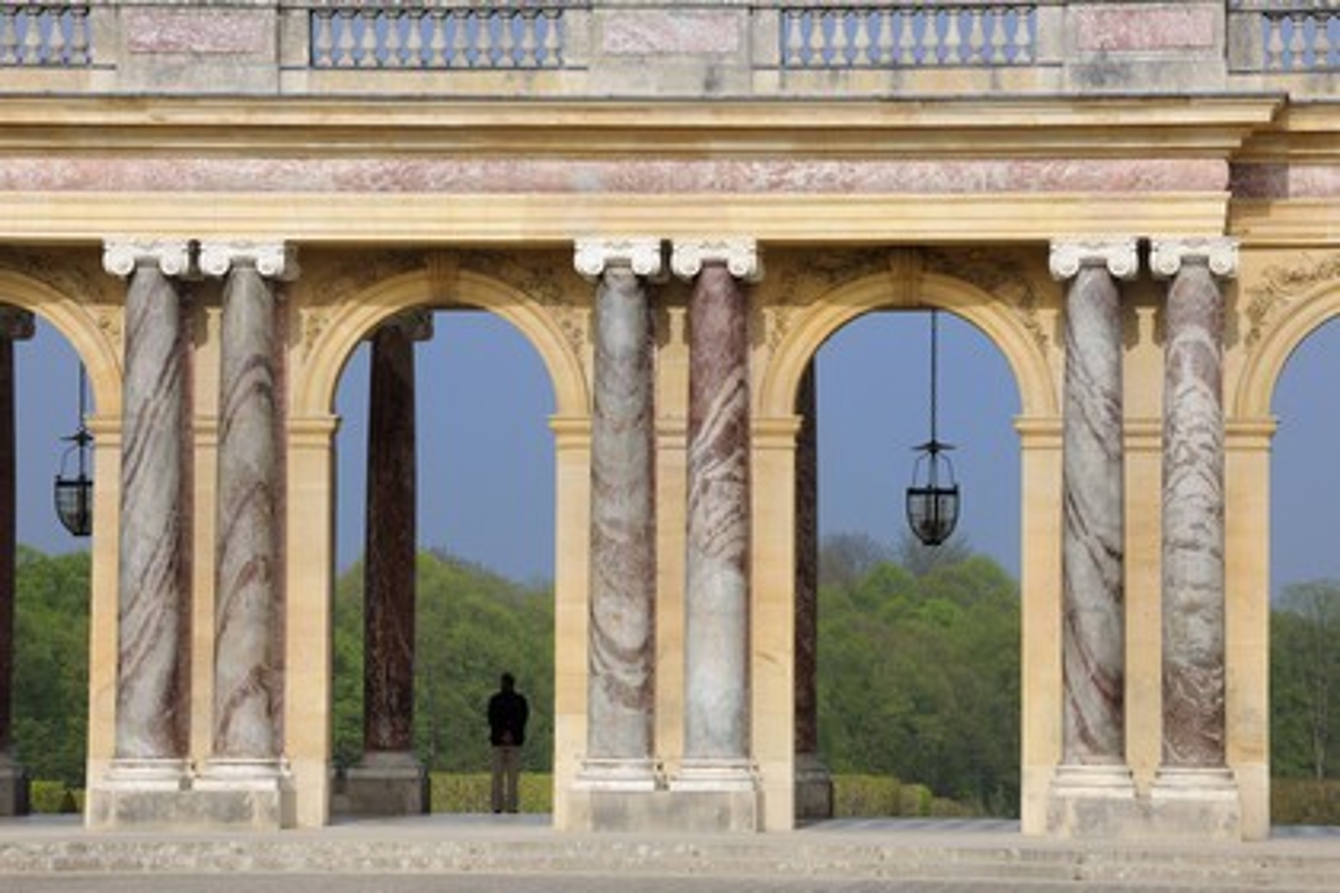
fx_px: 5583
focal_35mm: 150
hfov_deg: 13.7
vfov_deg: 9.1
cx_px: 670
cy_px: 446
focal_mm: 150
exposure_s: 1/160
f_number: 16
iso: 200
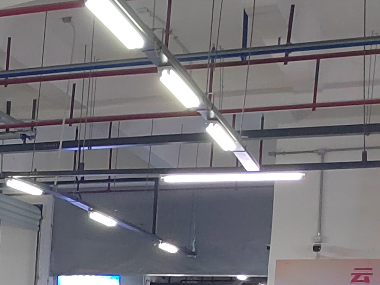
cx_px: -492
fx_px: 1229
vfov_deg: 12.7
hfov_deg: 13.5
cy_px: 394
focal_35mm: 112
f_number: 1.9
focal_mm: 5.52
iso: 1669
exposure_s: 1/50
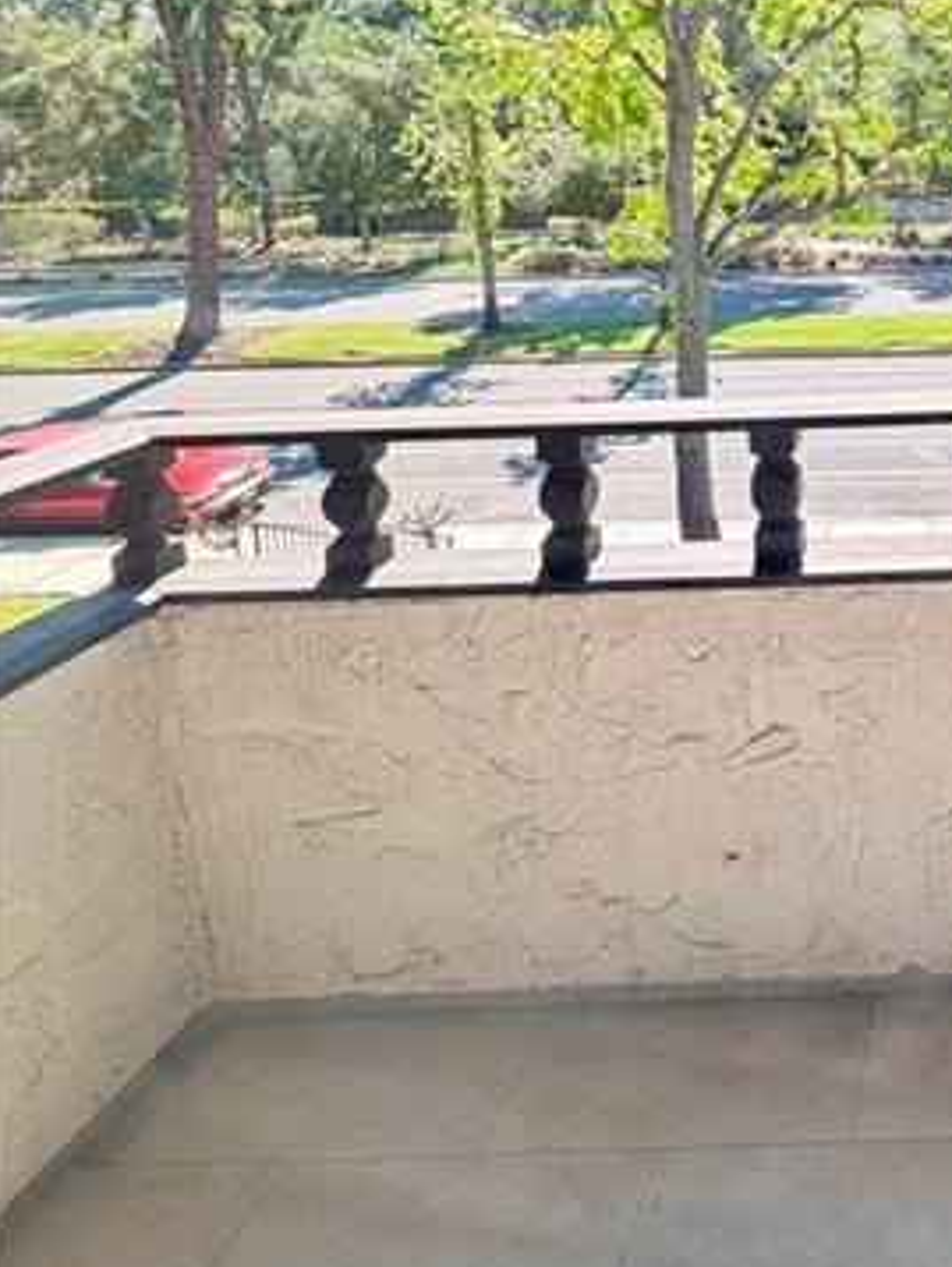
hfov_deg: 39.7
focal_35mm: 30
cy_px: 237
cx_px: 1005
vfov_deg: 55.3
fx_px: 1099
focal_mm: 2.22
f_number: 2.2
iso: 50
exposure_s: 1/282
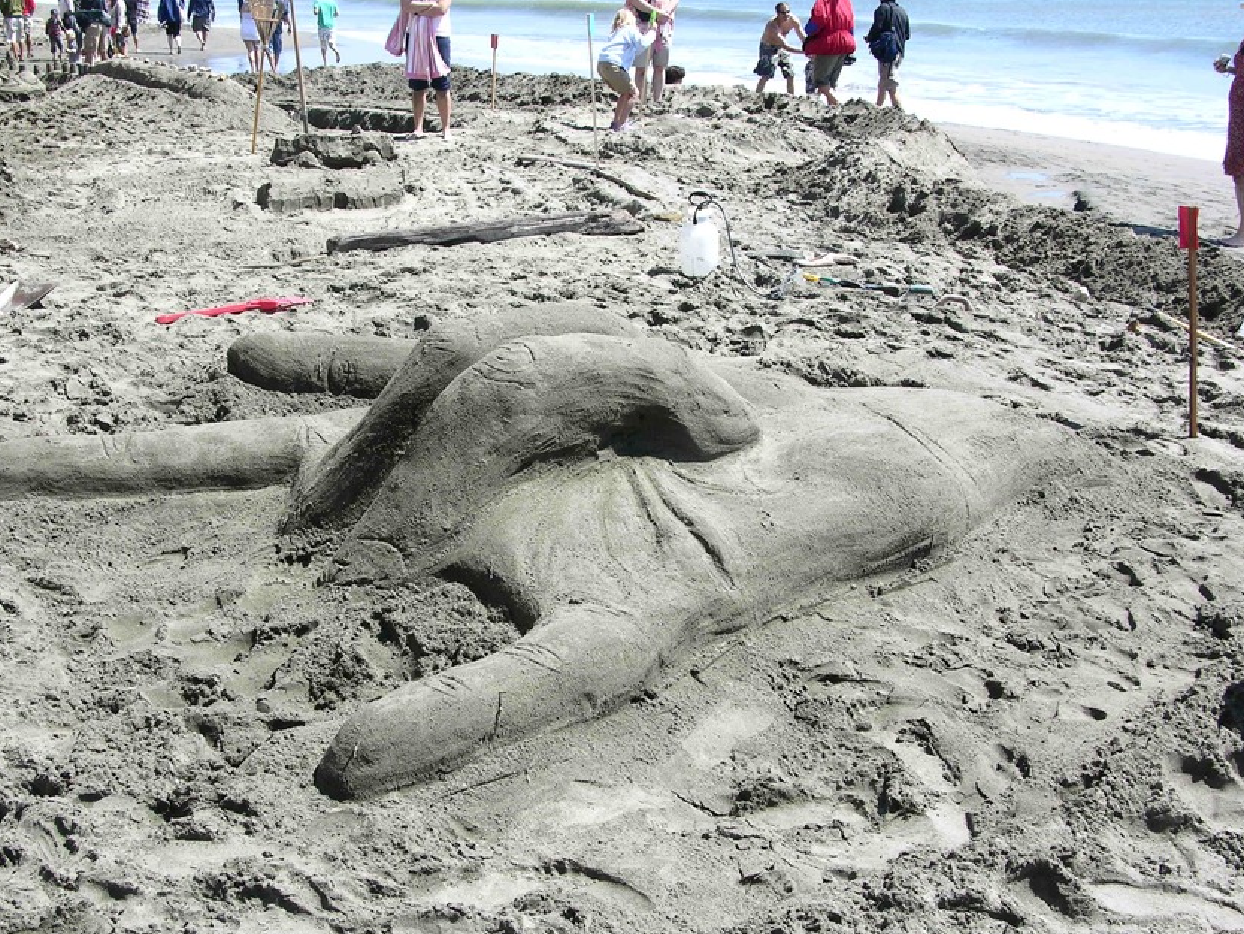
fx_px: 1510
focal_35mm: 42
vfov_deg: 34.3
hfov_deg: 44.6
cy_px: 525
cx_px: 514
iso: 50
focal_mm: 8.9
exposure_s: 1/102
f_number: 7.1
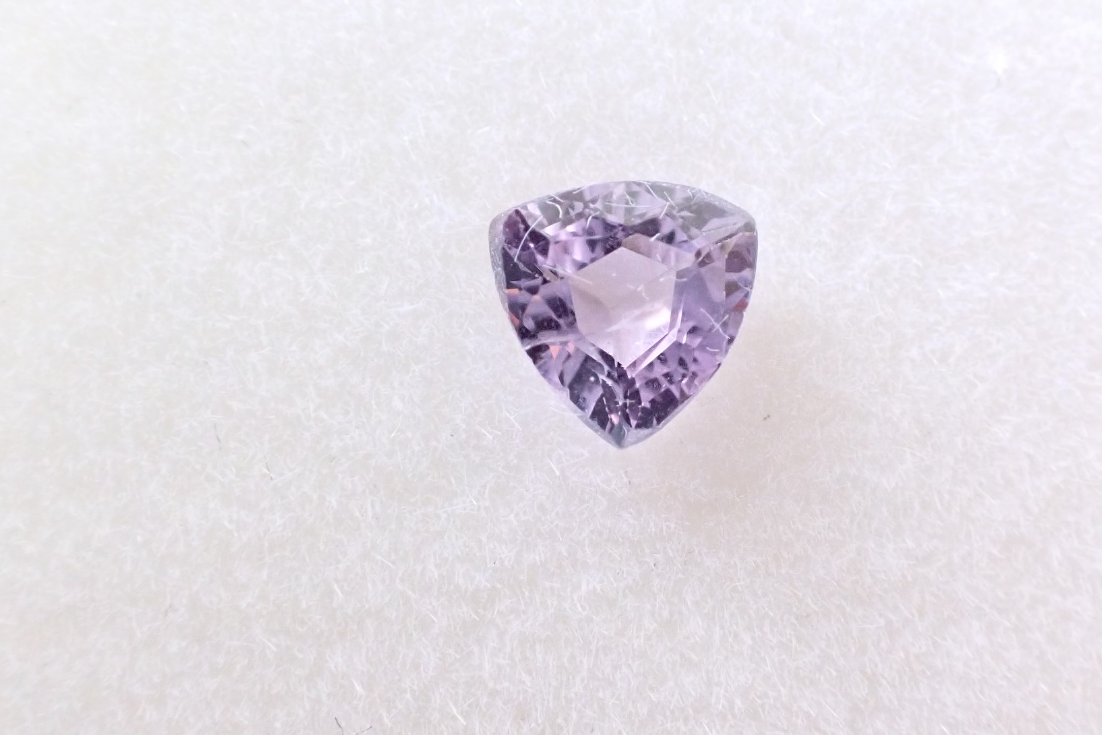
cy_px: 300
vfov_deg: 30.4
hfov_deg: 44.4
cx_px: 624
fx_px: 1347
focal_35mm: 44
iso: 800
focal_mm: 5.4
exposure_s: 1/125
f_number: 3.2
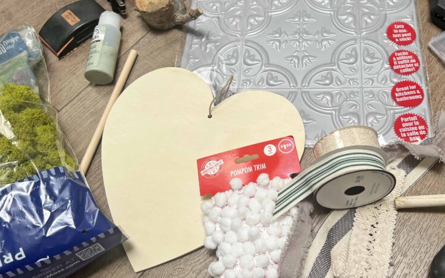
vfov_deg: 33.5
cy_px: 118
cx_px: 290
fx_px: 461
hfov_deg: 50.8
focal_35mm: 38
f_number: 1.5
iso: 64
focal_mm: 5.7
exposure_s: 1/121
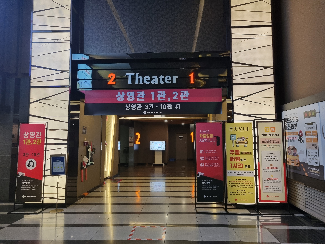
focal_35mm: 26
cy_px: 122
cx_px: 162
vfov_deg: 53.1
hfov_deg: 67.3
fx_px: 244
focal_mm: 5.4
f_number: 1.8
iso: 320
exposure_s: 1/120
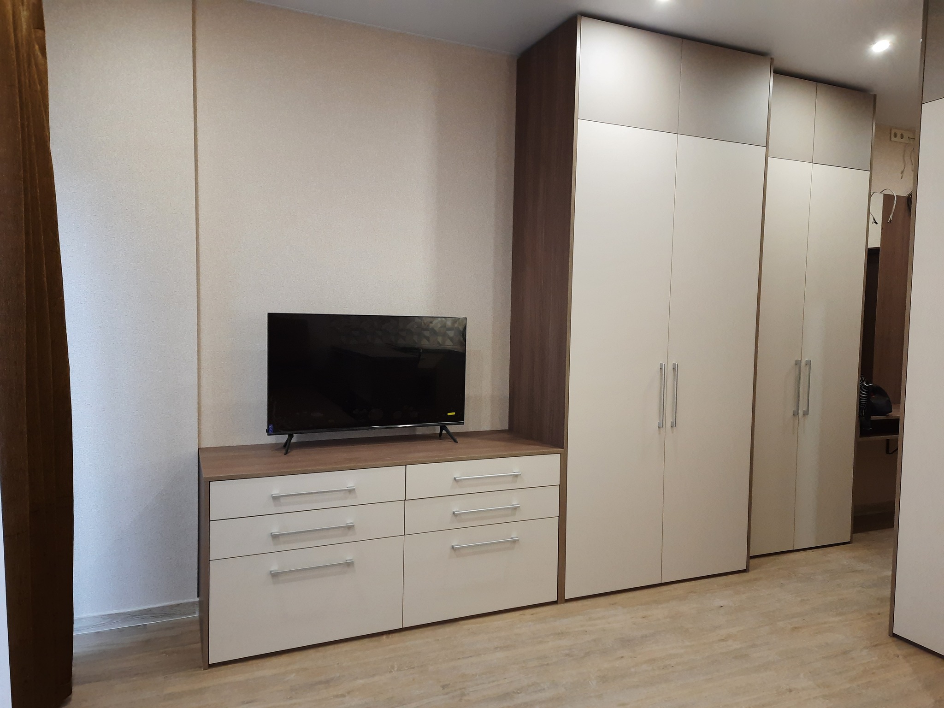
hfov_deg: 71.6
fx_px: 654
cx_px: 472
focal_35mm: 24
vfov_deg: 56.8
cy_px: 354
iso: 250
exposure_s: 1/50
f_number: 1.8
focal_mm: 5.23
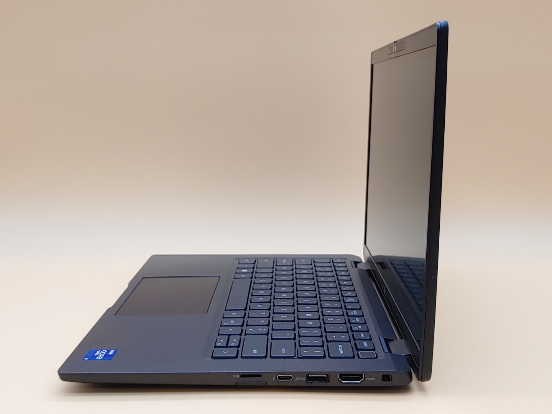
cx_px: 276
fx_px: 702
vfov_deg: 32.9
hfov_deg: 42.9
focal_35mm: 44
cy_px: 207
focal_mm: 4.36
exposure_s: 1/192
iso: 50
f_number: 1.8
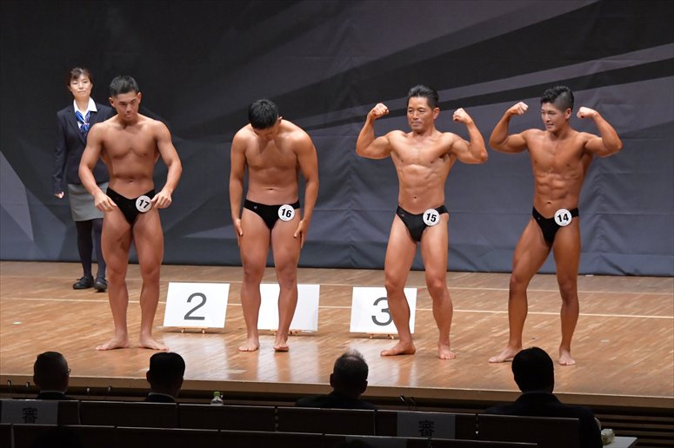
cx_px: 337
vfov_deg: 7.3
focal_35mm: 187
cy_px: 224
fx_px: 3499
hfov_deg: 11.0
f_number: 5.6
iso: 8000
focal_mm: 125
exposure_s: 1/400
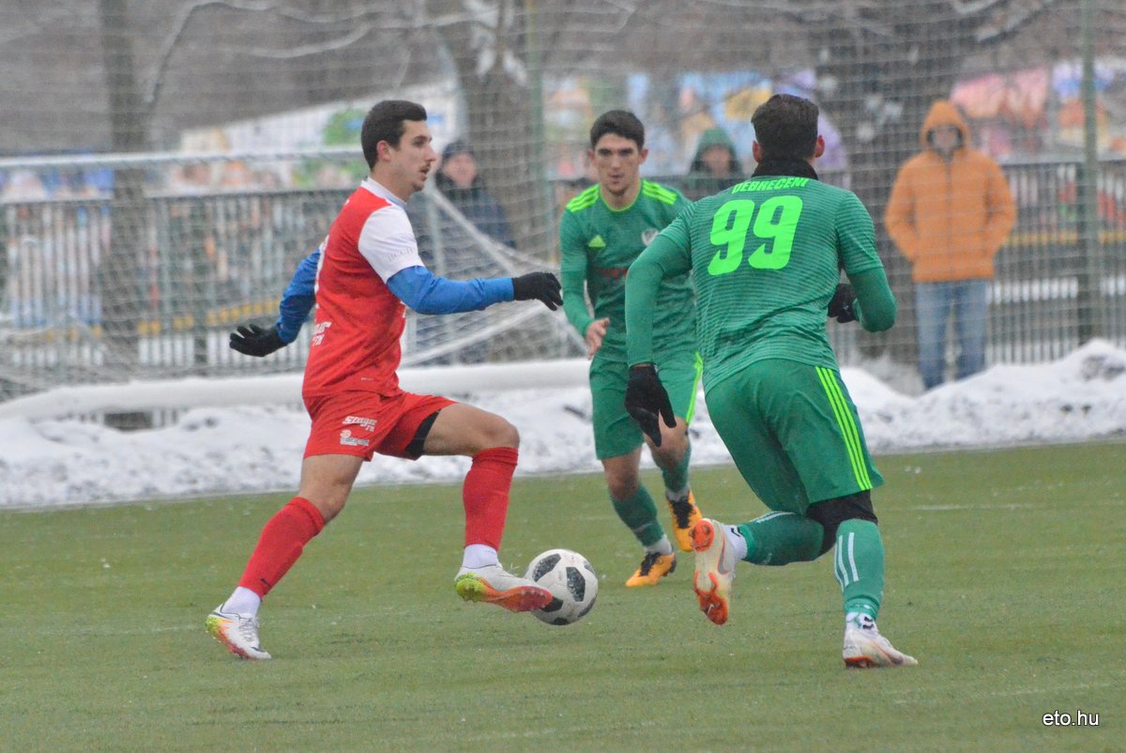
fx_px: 14085
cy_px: 376
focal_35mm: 450
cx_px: 563
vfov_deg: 3.1
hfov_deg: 4.6
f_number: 7.1
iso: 6400
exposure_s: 1/3200
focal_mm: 300
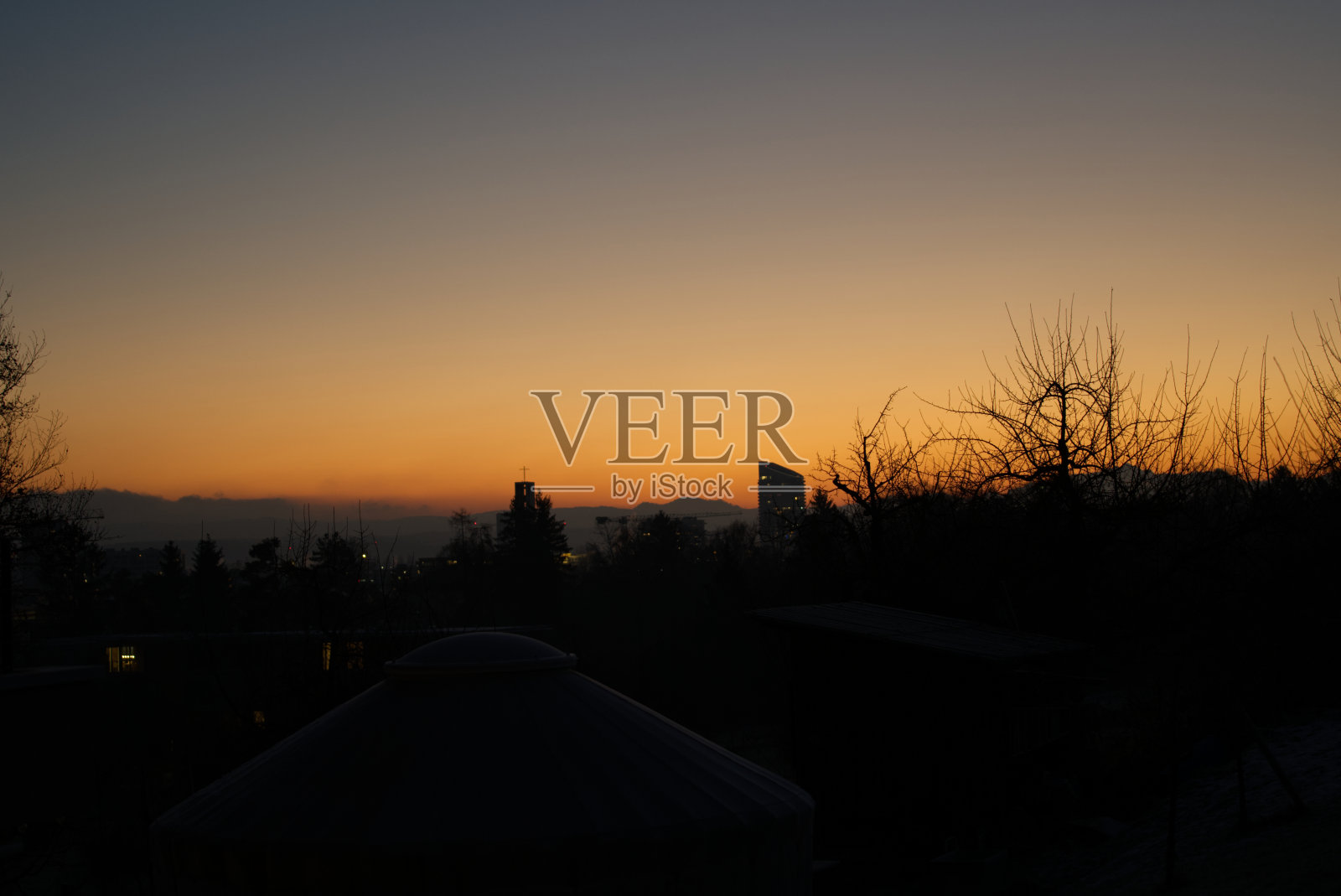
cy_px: 448
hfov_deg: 28.8
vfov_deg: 19.5
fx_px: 2609
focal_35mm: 70
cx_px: 670
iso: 400
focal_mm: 70
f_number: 2.8
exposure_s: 1/50
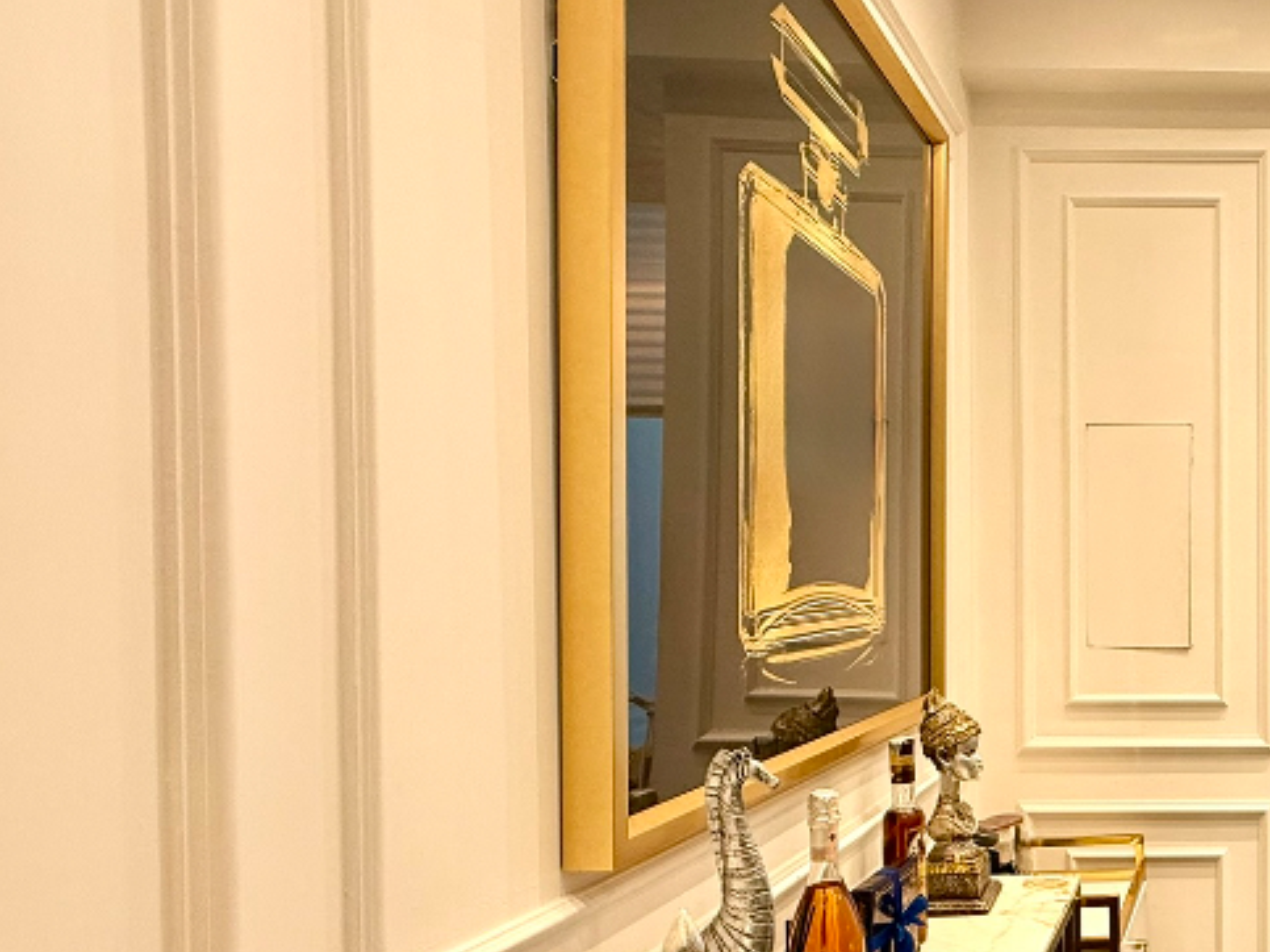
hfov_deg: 50.4
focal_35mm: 29
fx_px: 1064
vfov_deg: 47.7
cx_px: 1259
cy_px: 600
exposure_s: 1/99
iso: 100
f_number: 2.2
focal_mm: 2.22
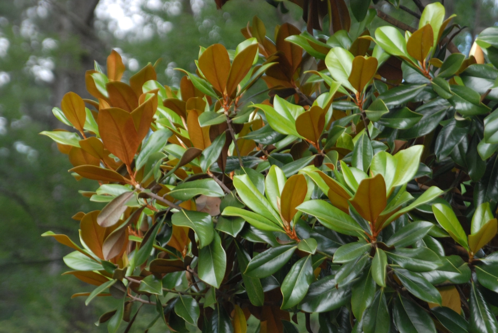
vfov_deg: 6.8
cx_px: 249
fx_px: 2804
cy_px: 166
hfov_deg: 10.1
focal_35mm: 202
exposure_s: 1/160
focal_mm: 135
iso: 400
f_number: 6
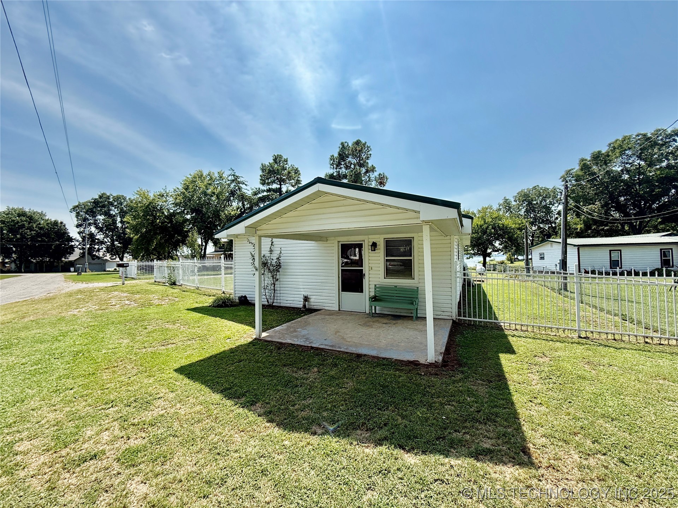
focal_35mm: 14
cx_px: 339
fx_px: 274
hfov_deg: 102.1
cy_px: 254
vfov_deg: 85.7
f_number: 2.2
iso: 50
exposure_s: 1/1211
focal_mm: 2.22
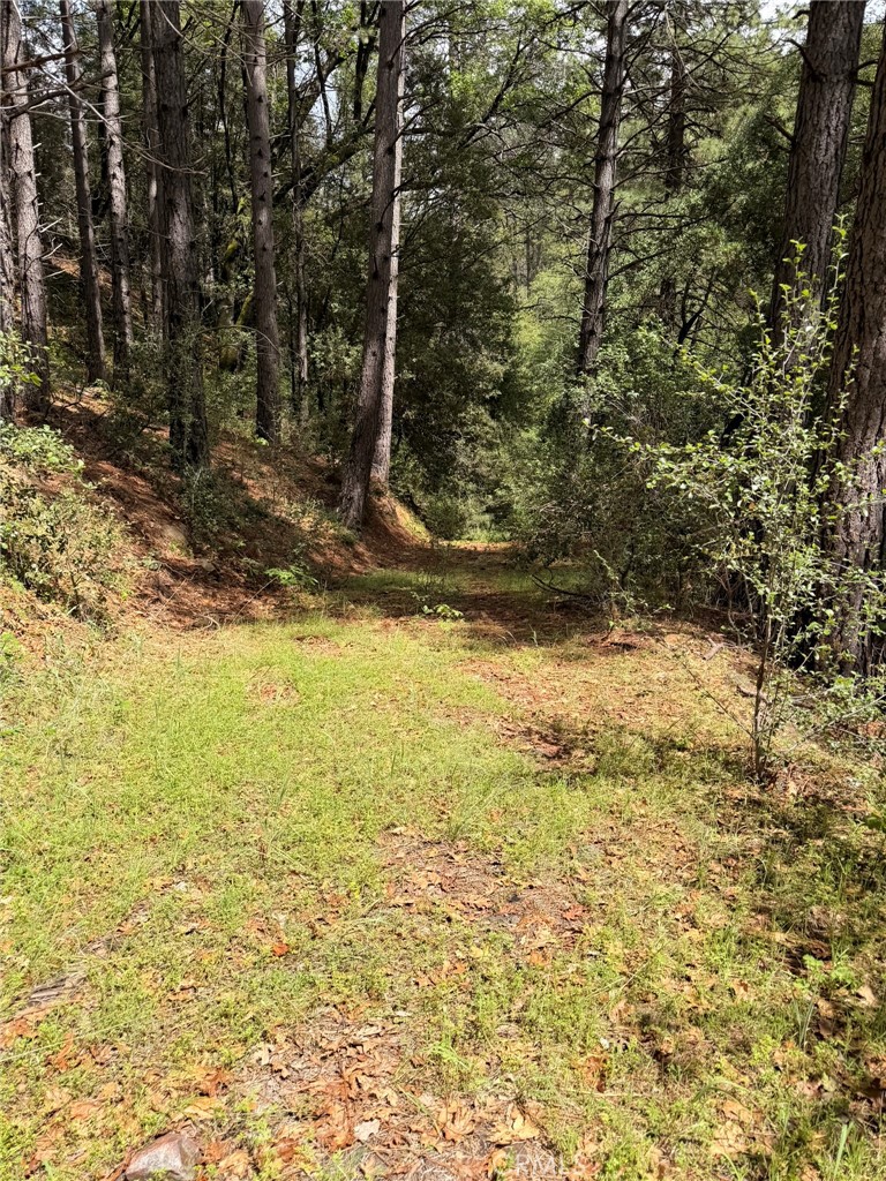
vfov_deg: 71.6
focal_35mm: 24
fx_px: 819
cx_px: 443
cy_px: 590
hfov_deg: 56.8
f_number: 1.78
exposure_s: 1/2370
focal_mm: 6.76
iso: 80
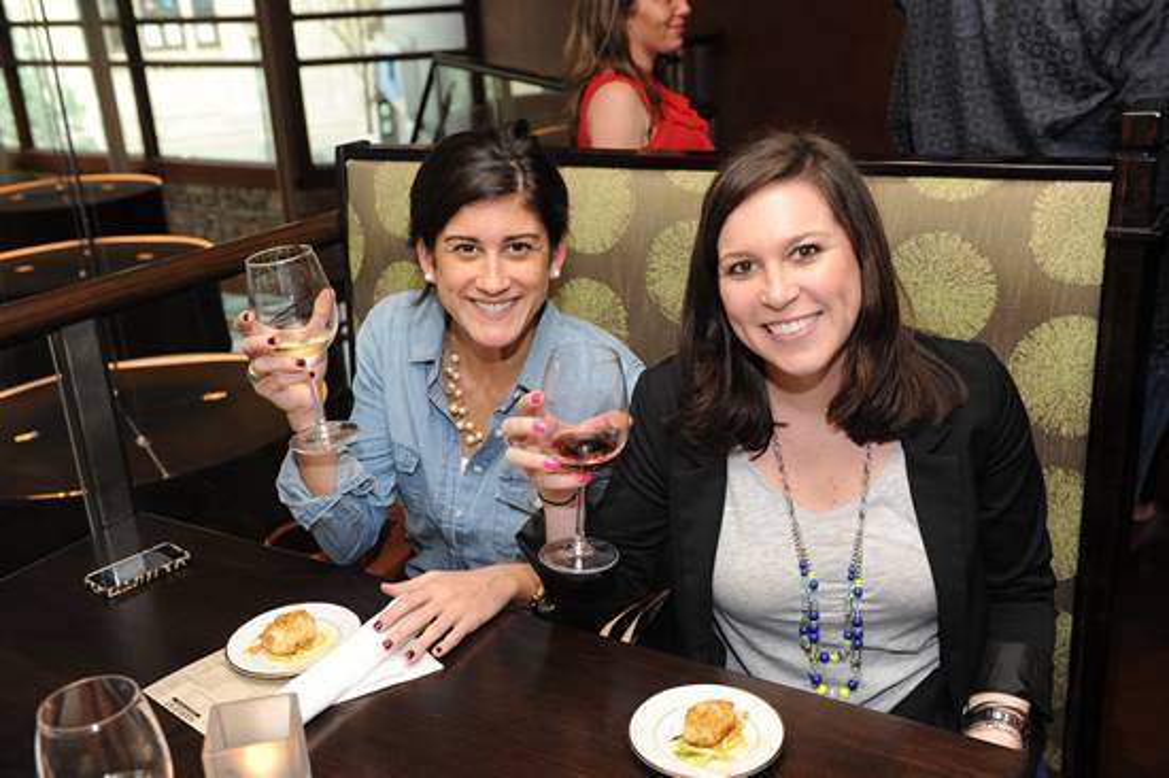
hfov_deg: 53.2
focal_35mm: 36
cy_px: 389
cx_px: 584
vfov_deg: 36.8
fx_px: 1168
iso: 1600
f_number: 4.5
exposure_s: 1/125
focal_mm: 36
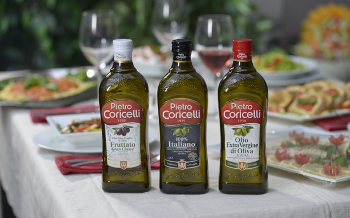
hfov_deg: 16.7
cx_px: 175
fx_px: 1192
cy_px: 115
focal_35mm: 125
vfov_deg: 10.5
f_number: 3.5
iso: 100
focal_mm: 122
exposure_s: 1/50
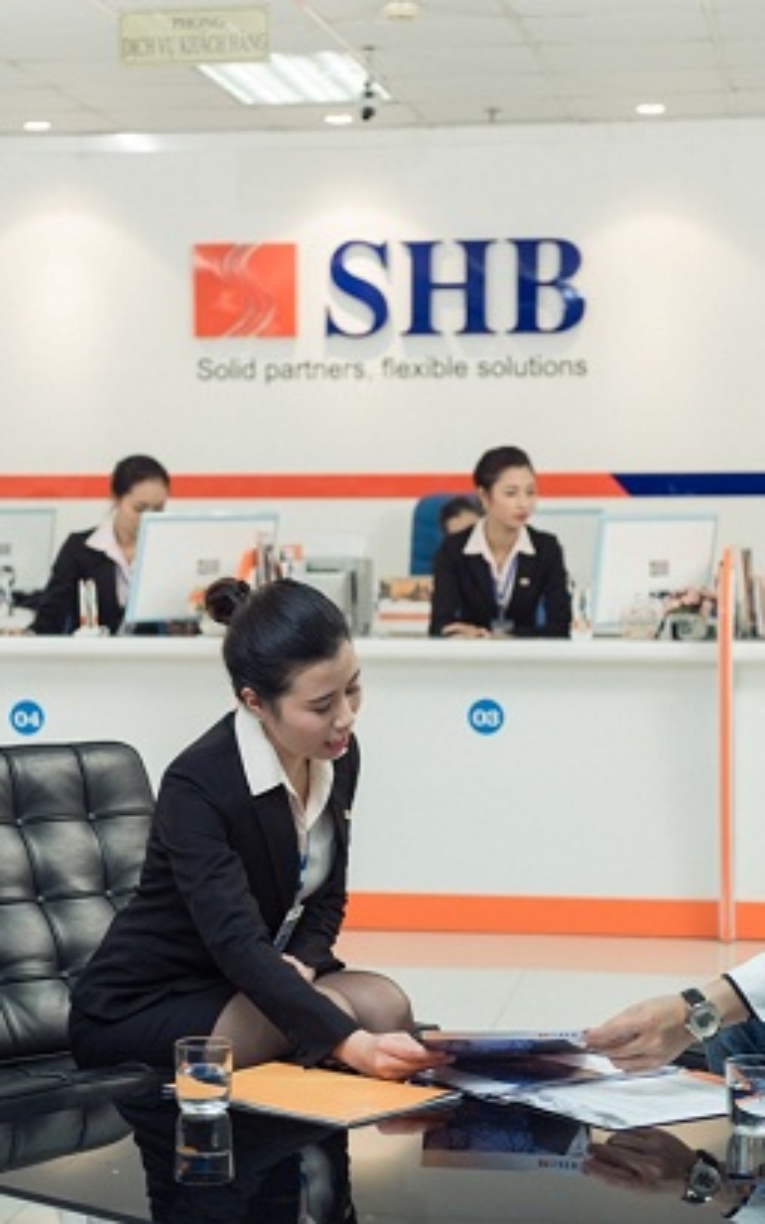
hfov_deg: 14.7
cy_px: 609
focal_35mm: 89
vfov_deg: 23.3
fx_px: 2968
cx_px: 313
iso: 800
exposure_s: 1/200
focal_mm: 56
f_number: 4
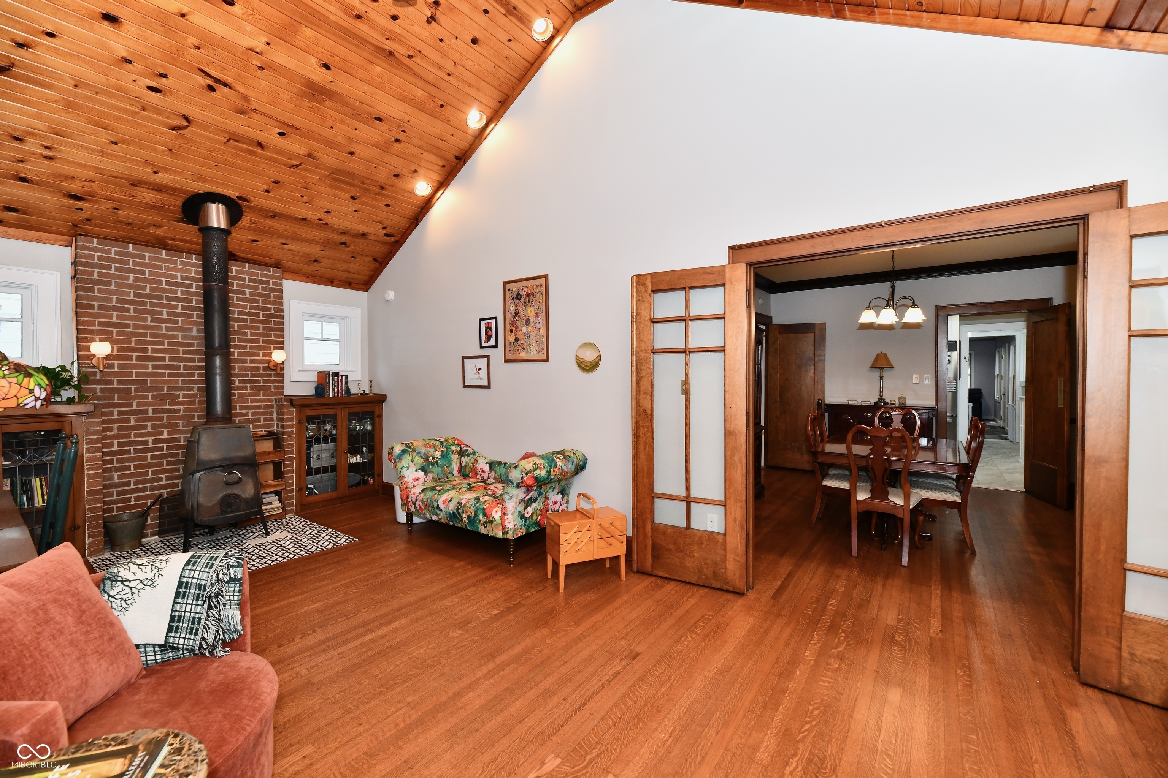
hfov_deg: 104.3
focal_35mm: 14
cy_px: 389
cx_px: 584
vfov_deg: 81.2
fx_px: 454
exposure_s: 1/60
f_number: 6.3
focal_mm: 14
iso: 640
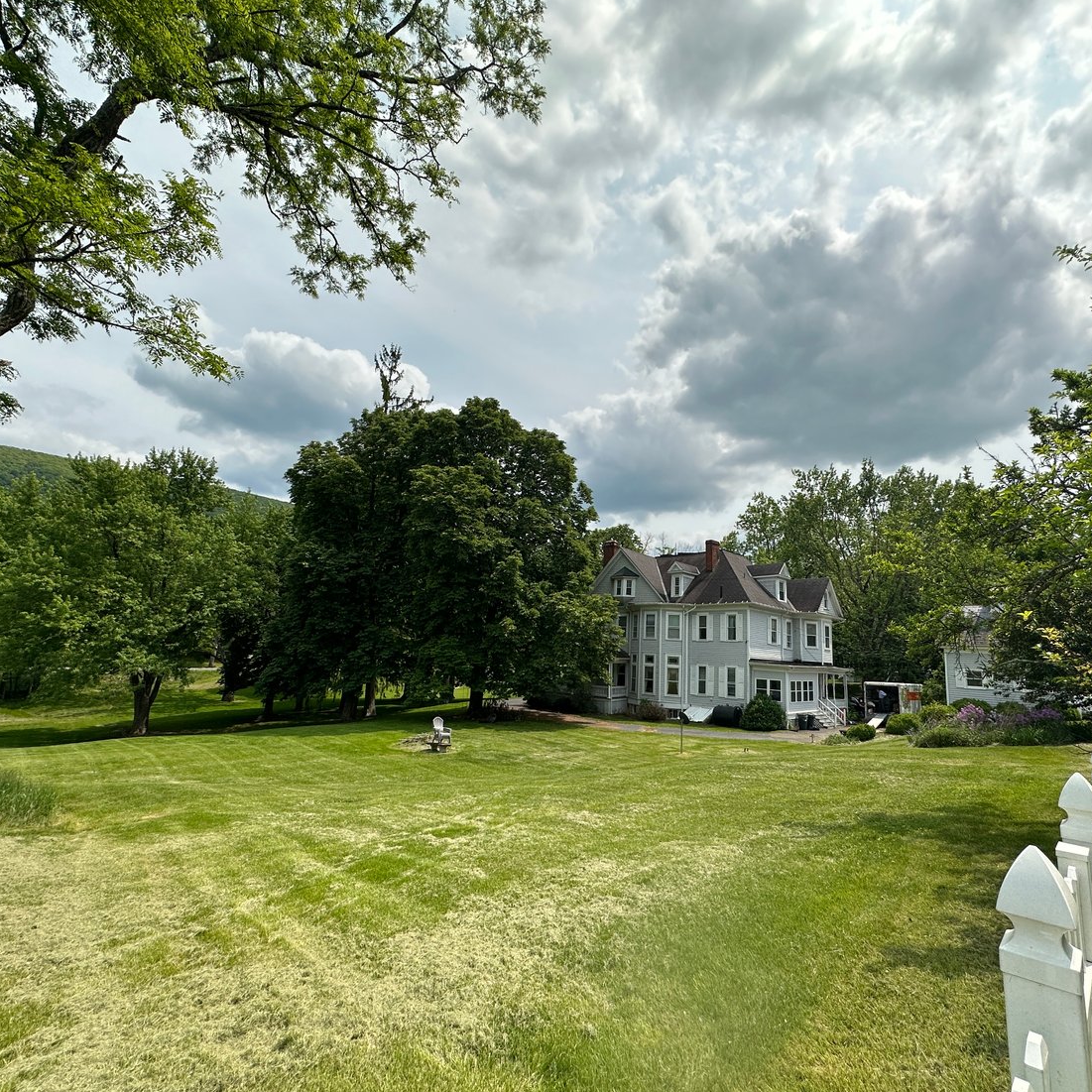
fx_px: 607
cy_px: 547
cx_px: 572
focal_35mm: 17
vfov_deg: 84.0
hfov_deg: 83.9
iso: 50
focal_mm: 2.22
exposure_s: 1/2618
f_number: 2.2
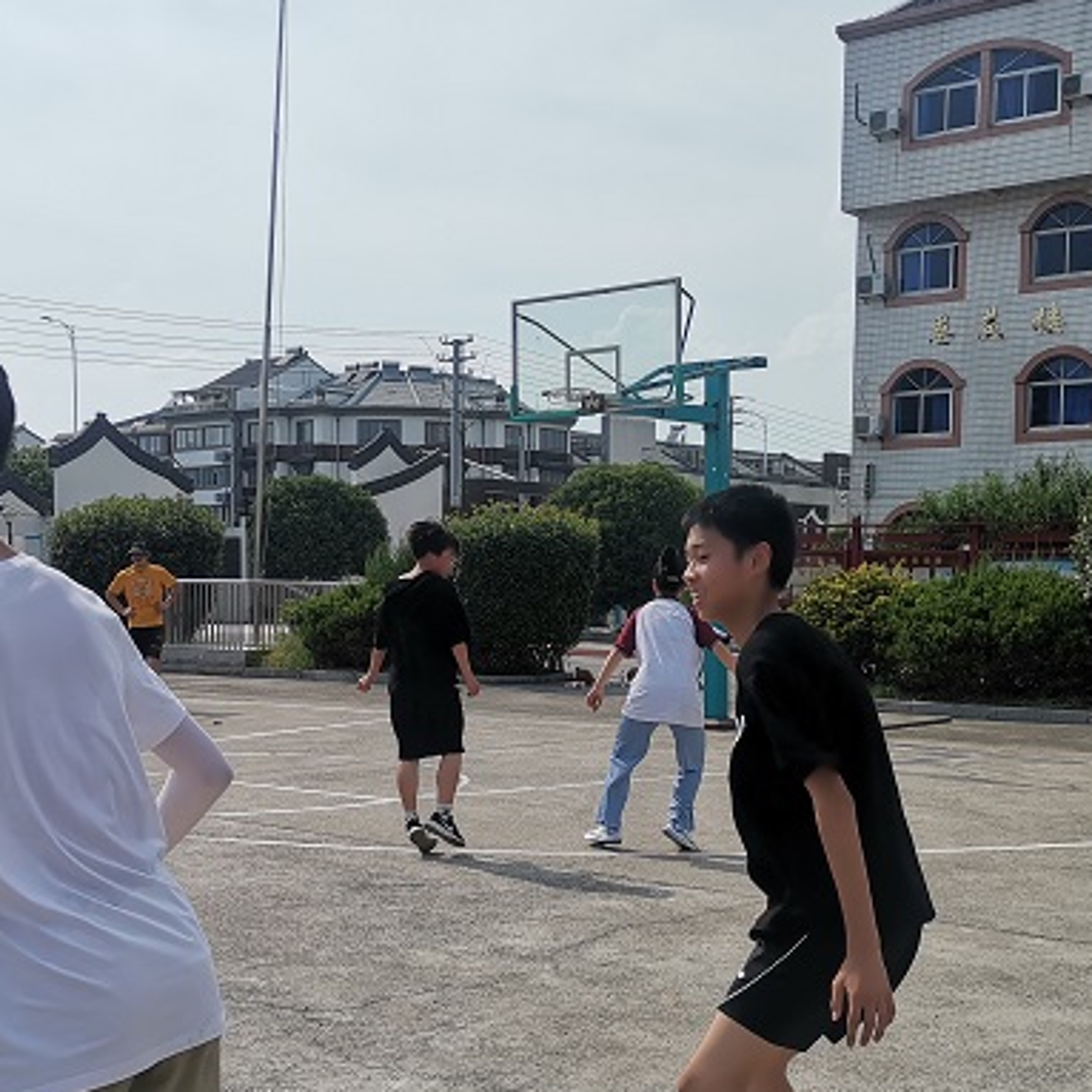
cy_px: 707
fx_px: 1713
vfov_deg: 35.1
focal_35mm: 48
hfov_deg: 35.4
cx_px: 542
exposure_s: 1/2653
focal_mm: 4.75
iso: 50
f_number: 1.8
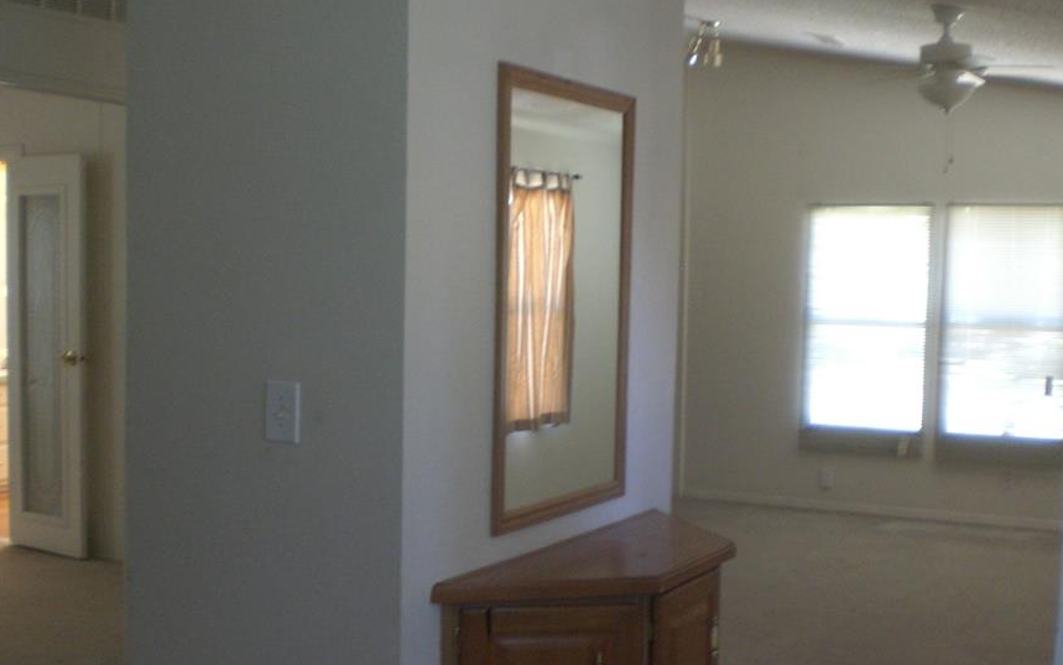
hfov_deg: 41.8
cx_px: 480
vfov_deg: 26.8
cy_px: 379
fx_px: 1391
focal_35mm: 48
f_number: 3.1
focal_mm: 6.3
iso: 200
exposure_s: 1/40
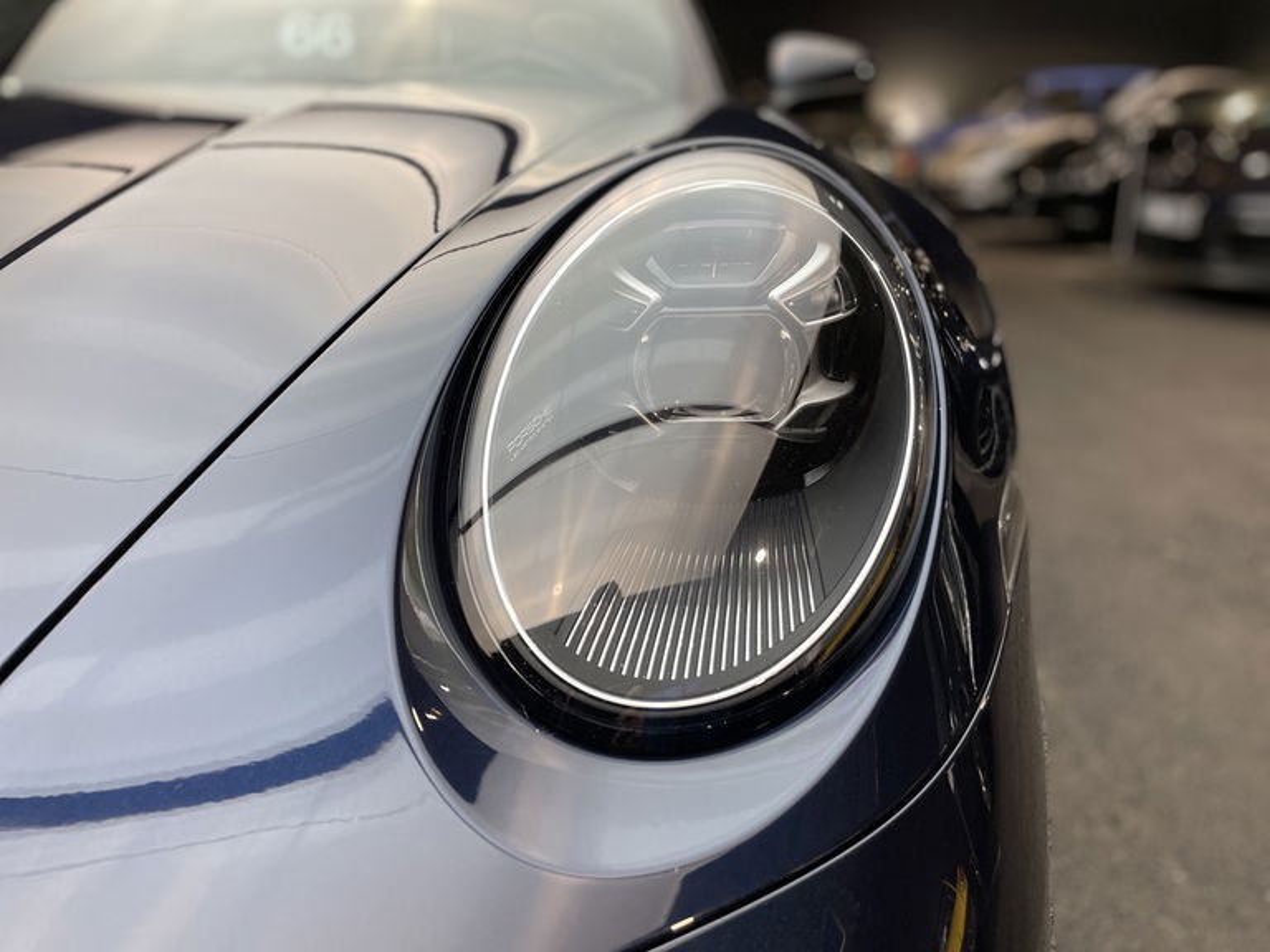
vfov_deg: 53.1
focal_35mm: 26
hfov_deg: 67.3
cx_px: 635
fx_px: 954
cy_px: 476
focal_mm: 4.2
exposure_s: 1/100
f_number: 1.6
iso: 100
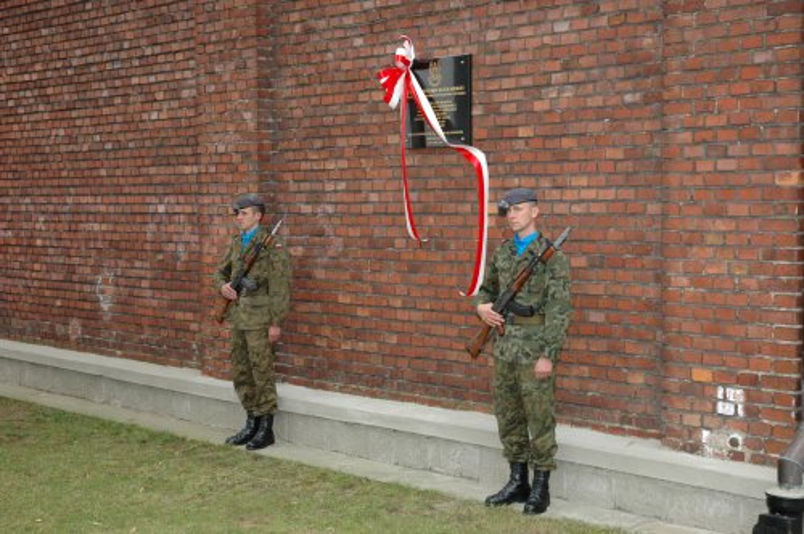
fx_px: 1271
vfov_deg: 23.7
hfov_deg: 35.1
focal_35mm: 57
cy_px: 267
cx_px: 402
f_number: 5.6
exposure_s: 1/125
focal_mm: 38
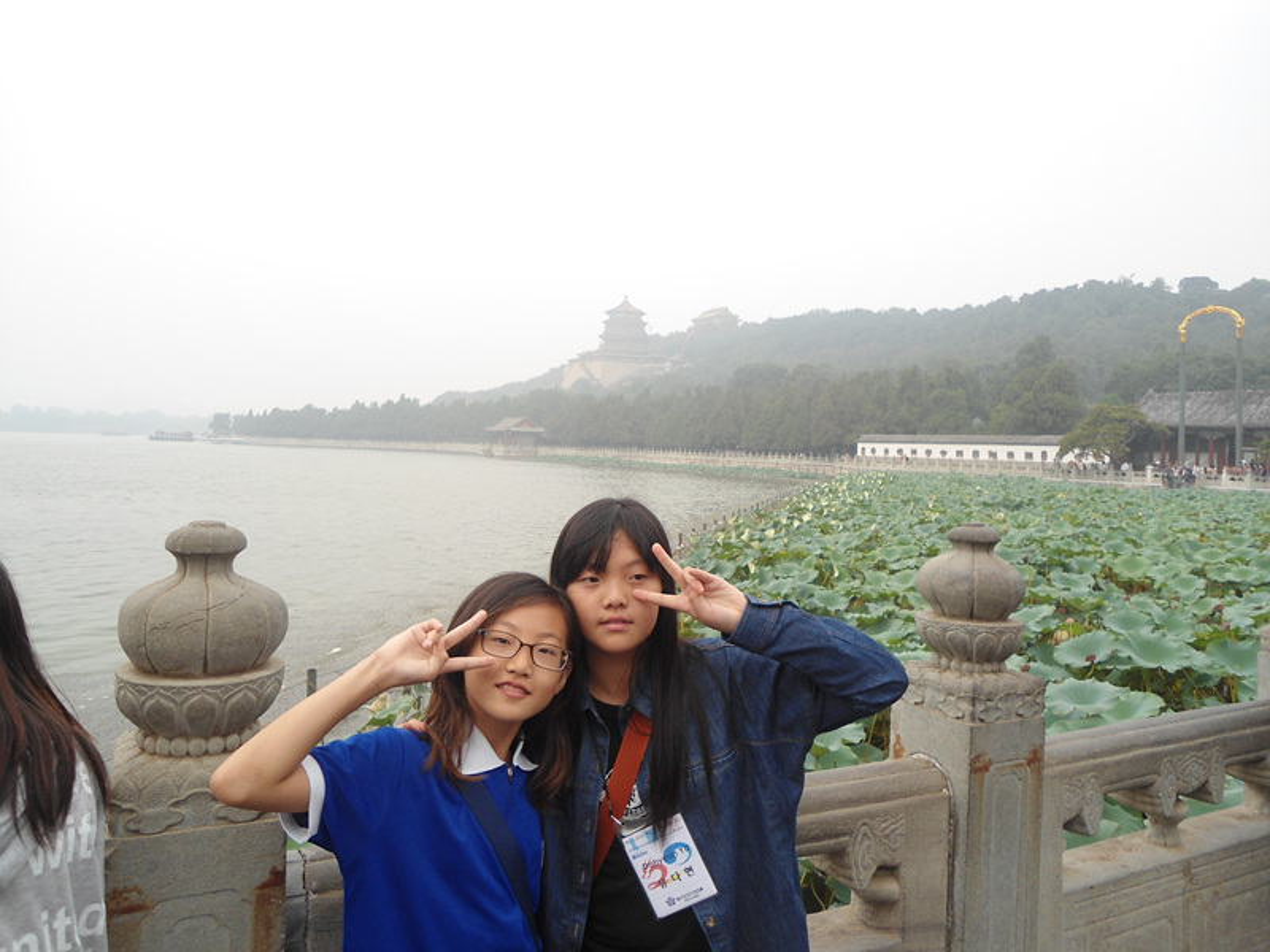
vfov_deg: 53.1
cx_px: 635
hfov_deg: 67.3
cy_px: 476
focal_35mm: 26
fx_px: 954
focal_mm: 4.7
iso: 80
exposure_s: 1/640
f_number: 2.8
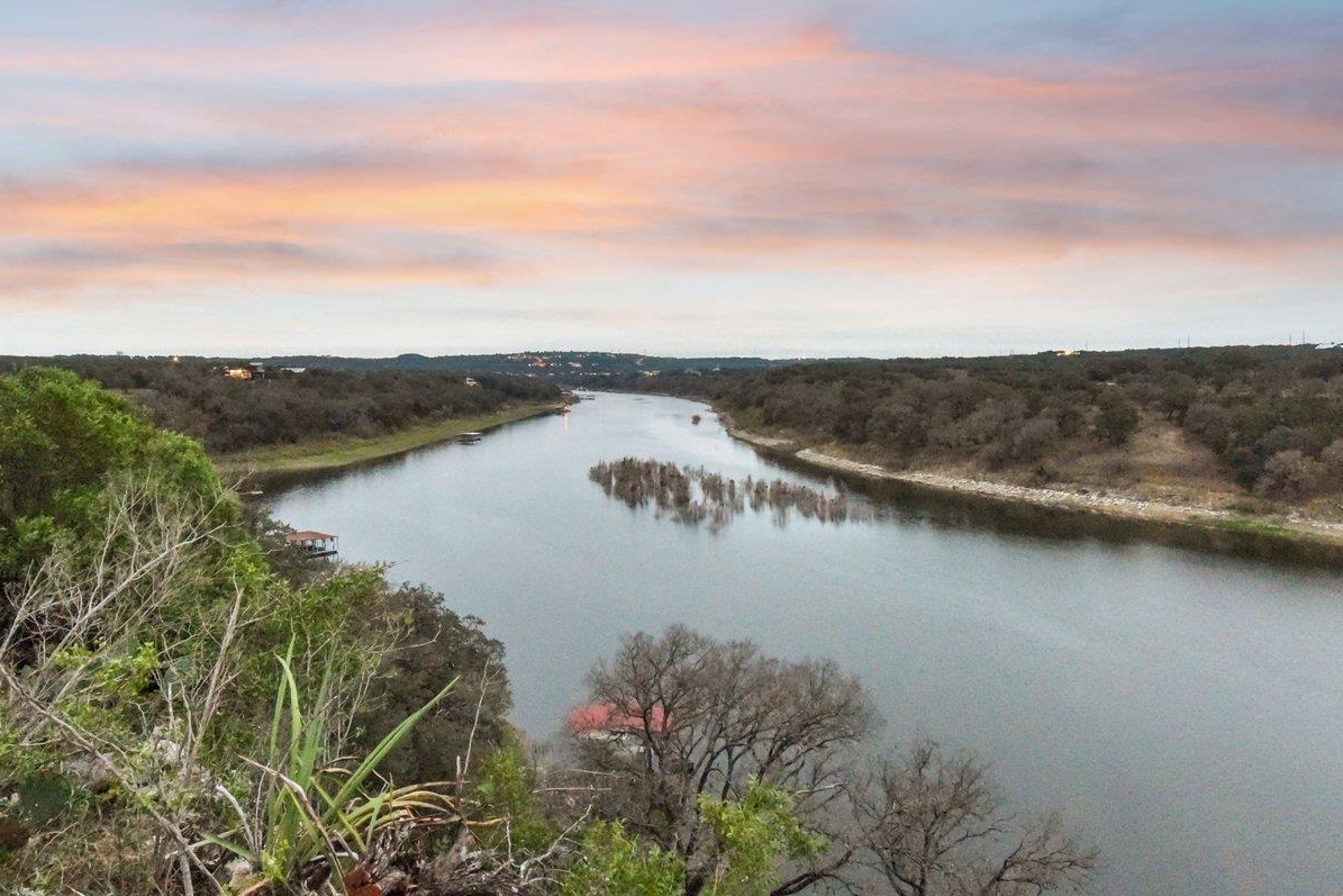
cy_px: 366
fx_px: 895
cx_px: 626
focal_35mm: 24
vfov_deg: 52.8
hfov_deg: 73.6
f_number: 8
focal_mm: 14
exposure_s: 1/15
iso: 10000
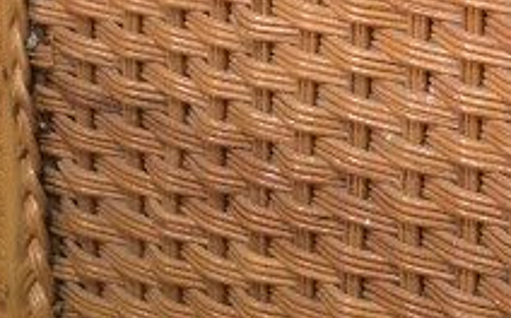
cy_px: -405
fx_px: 2810
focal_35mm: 202
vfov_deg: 6.2
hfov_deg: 10.4
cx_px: 142
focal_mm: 22.3
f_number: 3.2
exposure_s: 1/30
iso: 500
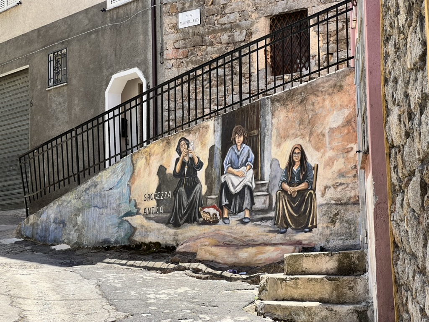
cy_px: 161
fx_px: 954
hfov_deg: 25.3
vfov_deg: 19.1
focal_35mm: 77
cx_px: 214
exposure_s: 1/162
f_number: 2.8
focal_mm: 9
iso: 32
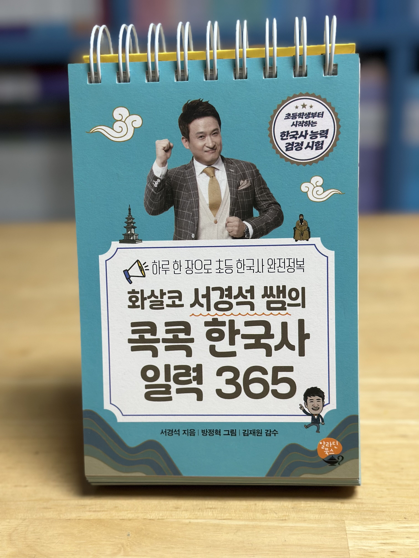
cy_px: 279
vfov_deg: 39.7
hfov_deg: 30.3
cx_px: 210
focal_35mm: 48
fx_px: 775
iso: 200
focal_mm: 6.86
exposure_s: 1/120
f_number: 1.78
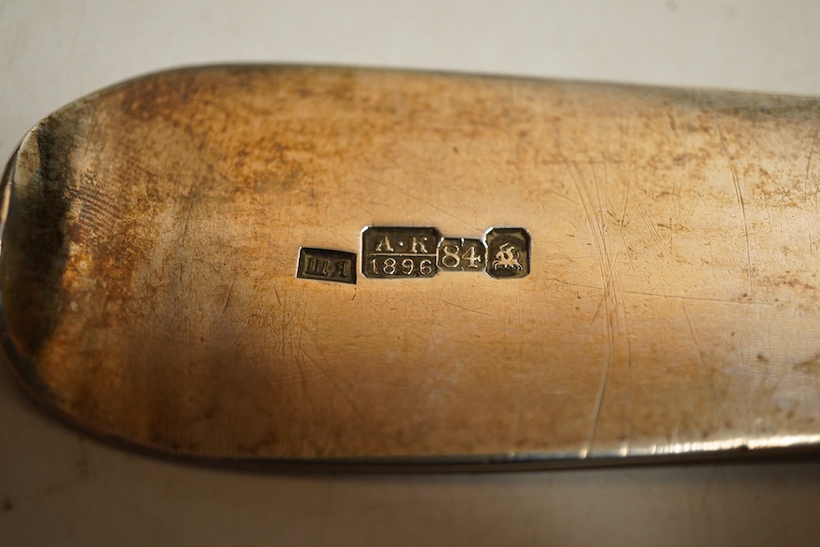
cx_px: 414
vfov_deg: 29.3
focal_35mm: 46
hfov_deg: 42.7
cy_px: 270
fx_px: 1048
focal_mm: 30
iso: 1250
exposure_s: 1/125
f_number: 3.5
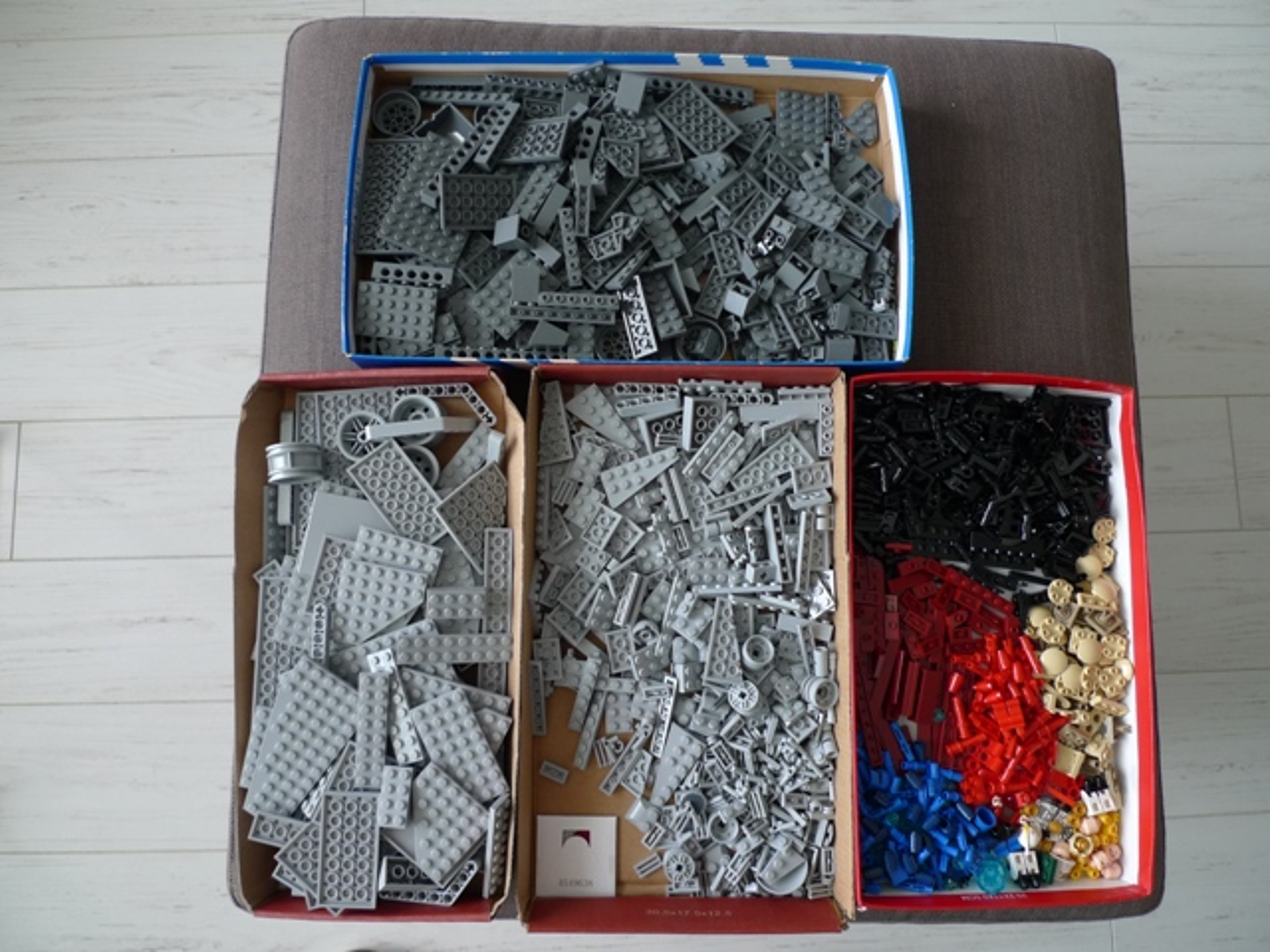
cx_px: 635
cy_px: 476
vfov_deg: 56.8
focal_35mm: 24
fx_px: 881
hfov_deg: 71.6
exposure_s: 1/30
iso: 80
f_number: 2
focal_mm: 5.1
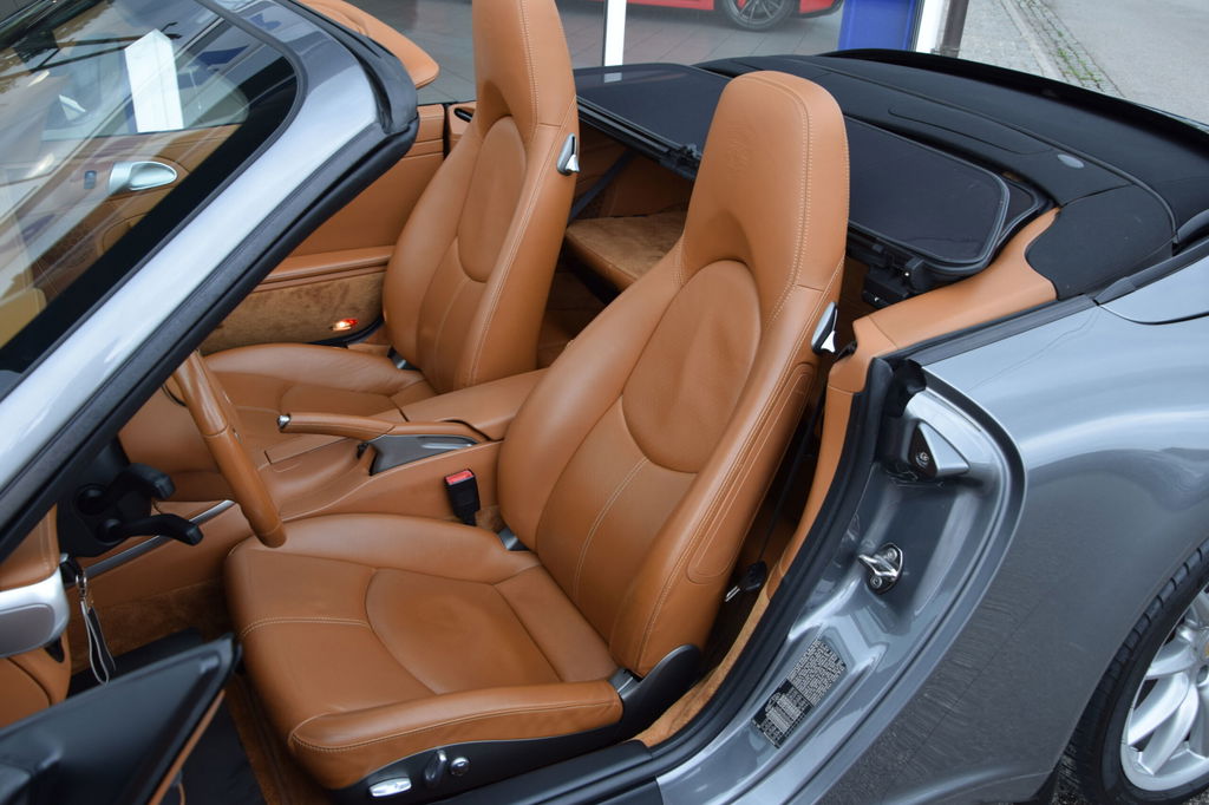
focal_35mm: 32
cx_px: 604
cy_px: 402
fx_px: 1057
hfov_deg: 59.5
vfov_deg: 41.7
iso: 400
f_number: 6.3
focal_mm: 21
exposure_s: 1/160
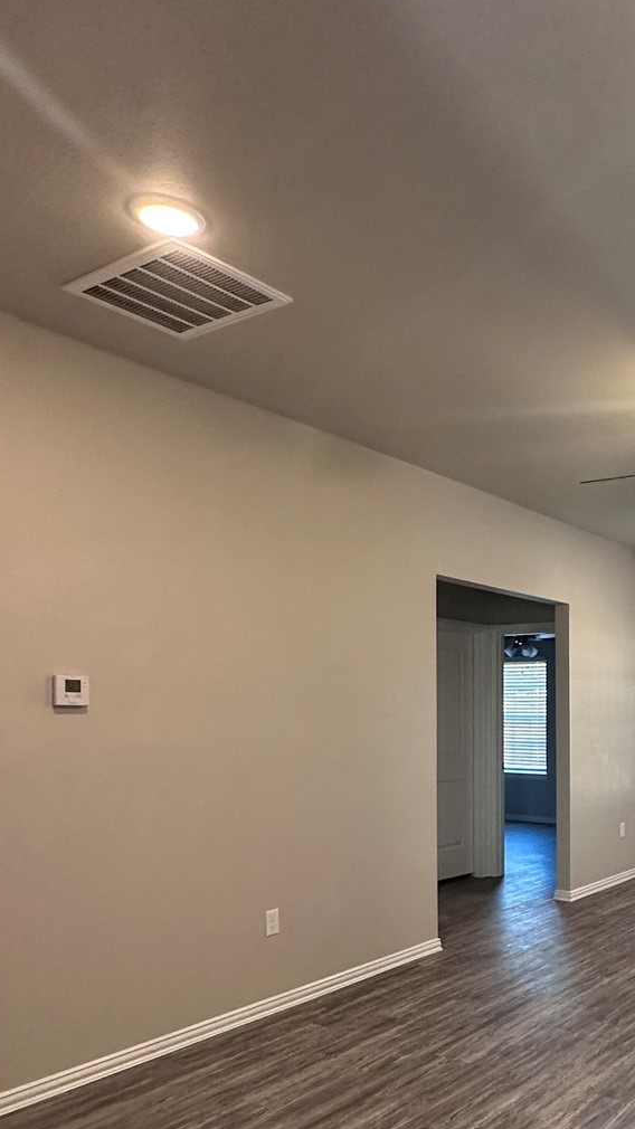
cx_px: 599
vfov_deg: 64.6
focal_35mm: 29
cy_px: 738
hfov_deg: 37.0
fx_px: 868
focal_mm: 2.22
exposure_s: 1/120
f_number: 2.2
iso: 250
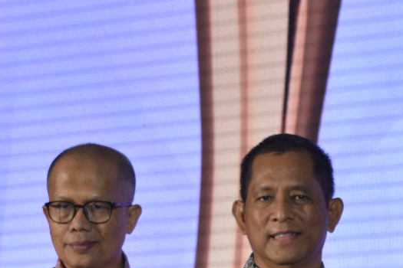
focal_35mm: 213
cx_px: 419
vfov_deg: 6.4
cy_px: 371
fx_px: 2384
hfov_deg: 9.6
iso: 560
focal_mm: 46
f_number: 5
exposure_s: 1/60
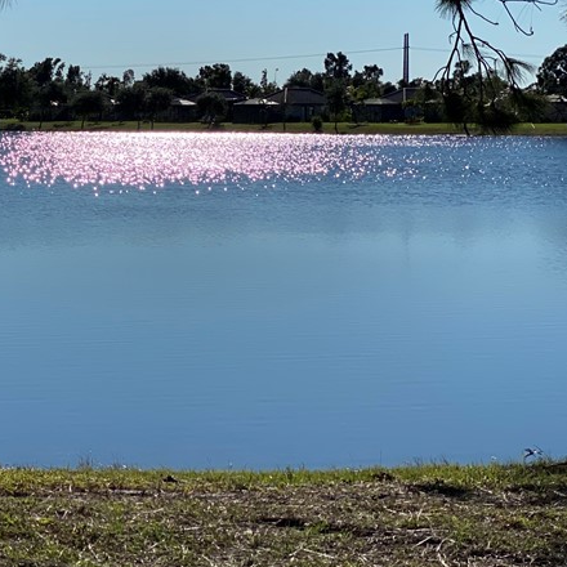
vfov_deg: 16.2
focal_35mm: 107
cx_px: -53
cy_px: 186
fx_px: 1983
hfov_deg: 15.8
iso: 25
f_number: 2
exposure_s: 1/4348
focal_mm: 6
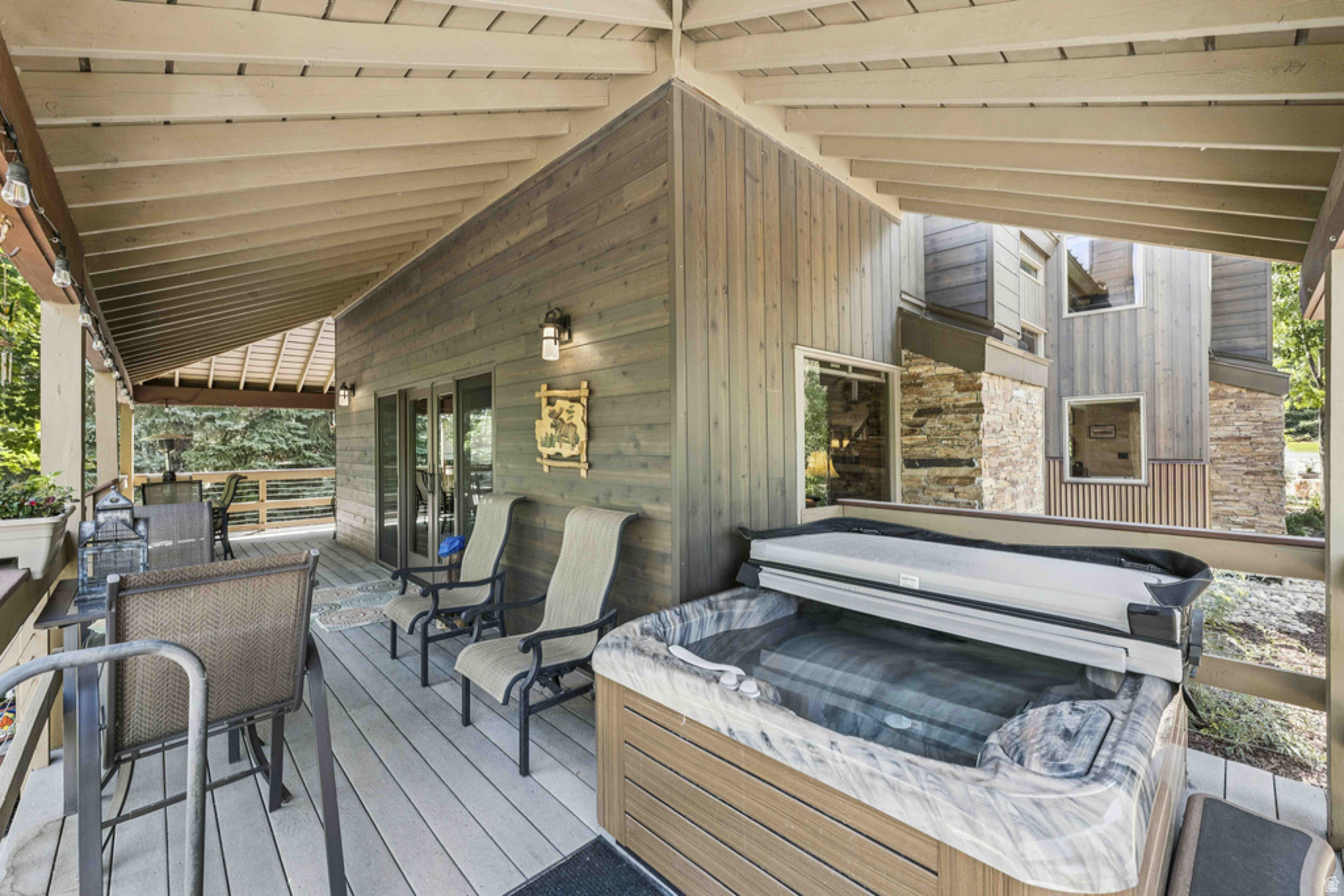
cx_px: 672
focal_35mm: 14
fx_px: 523
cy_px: 448
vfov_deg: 81.2
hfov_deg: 104.2
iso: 500
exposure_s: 1/500
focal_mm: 14
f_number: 5.6
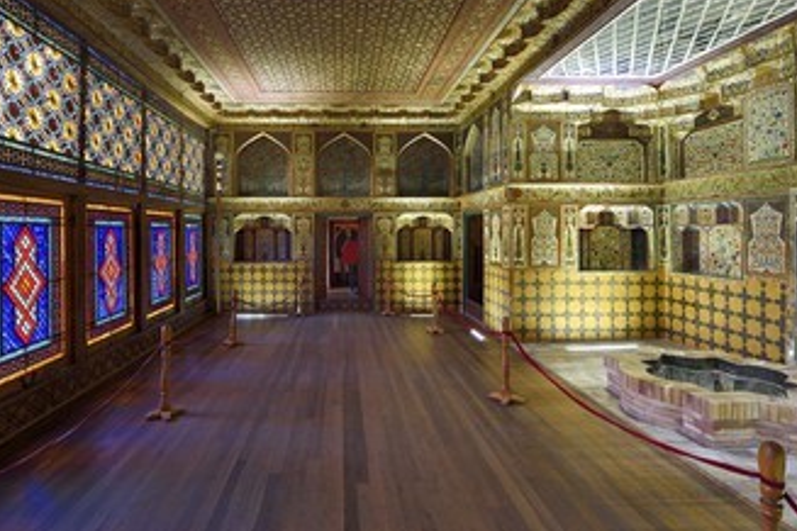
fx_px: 398
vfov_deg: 67.0
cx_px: 351
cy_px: 227
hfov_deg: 89.6
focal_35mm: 18
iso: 800
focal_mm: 14
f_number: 5.6
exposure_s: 1/6
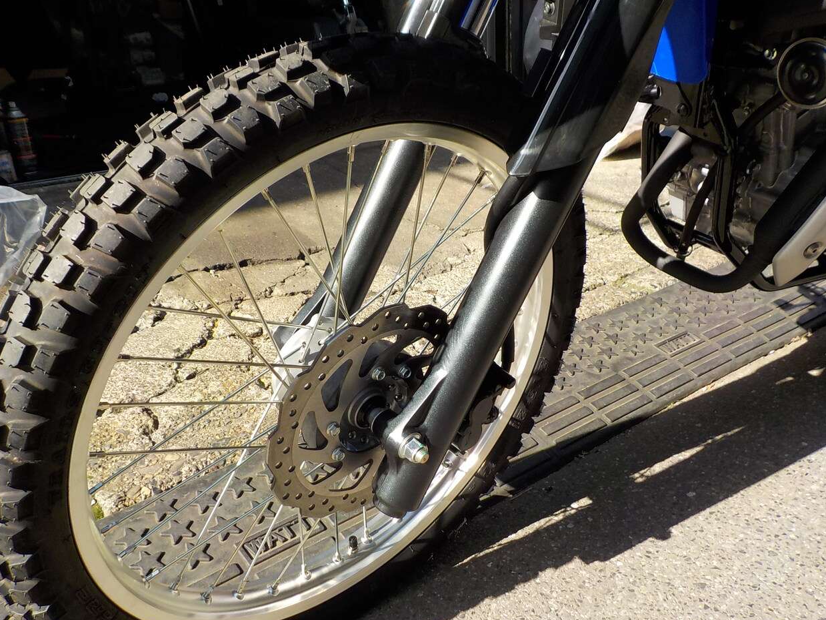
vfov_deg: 45.4
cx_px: 411
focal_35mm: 31
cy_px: 305
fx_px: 740
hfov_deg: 58.4
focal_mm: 4.1
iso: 125
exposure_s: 1/400
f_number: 3.3
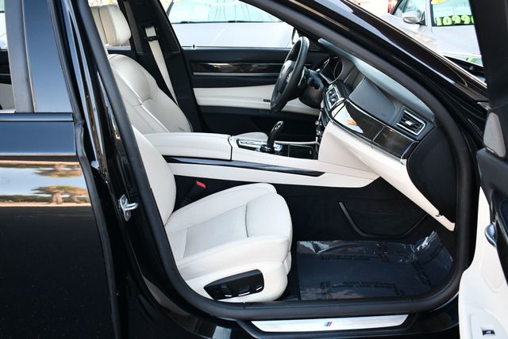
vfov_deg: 36.9
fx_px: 508
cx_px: 254
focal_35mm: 36
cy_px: 170
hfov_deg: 53.1
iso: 640
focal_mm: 18
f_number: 3.5
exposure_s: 1/250
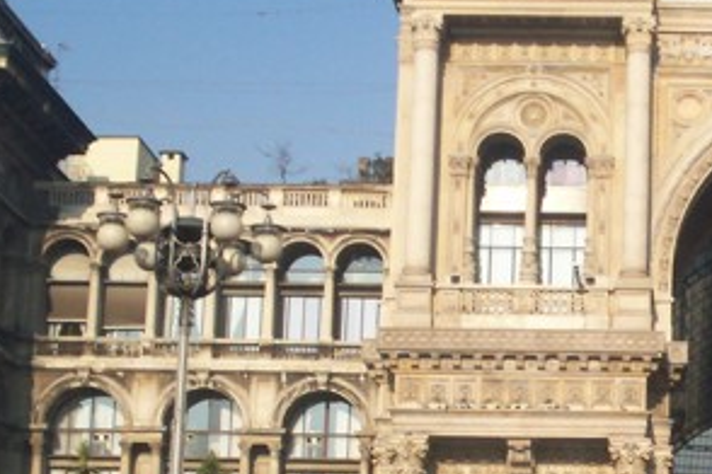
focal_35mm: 102
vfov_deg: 13.3
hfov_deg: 19.5
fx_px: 2017
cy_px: 457
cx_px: 683
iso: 100
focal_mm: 5.9
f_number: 4.5
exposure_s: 1/538
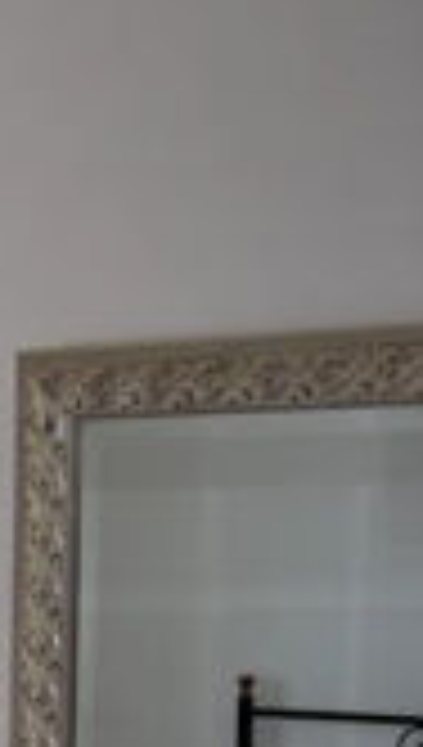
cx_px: -902
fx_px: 2246
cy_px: 932
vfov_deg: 17.8
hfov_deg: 8.7
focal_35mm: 113
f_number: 2.8
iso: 140
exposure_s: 1/250
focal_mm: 17
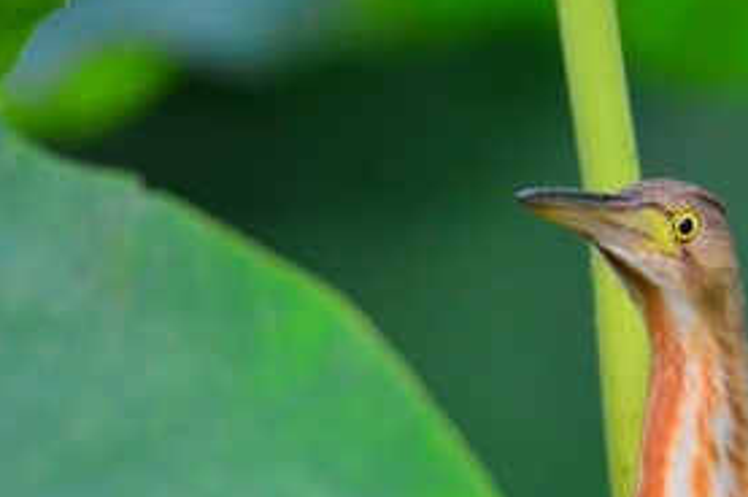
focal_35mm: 2079
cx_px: 707
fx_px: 43146
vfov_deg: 0.7
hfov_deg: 1.0
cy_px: 473
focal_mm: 600
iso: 3200
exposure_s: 1/1000
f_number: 6.3
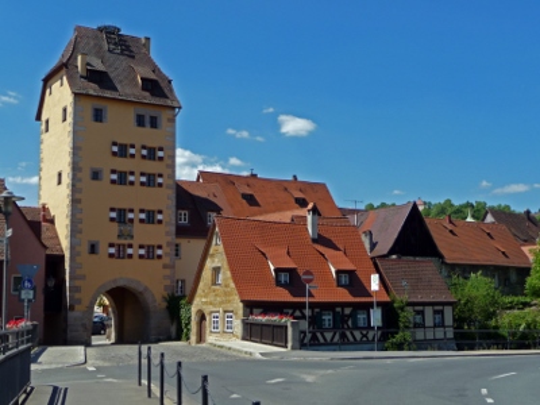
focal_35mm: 50
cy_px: 202
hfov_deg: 38.2
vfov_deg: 29.1
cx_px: 270
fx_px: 780
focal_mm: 8.5
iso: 100
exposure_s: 1/640
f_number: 4.2
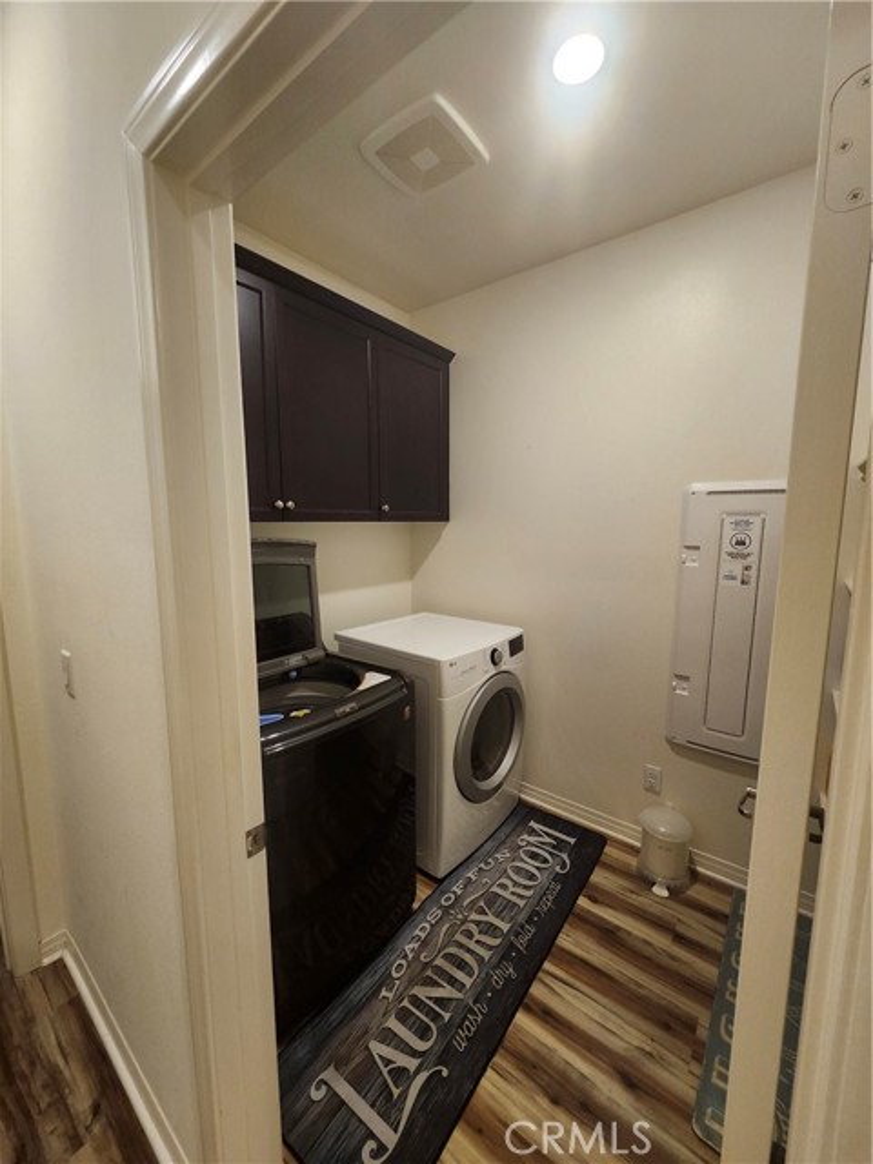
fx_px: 437
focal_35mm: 13
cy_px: 582
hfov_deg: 89.9
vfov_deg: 106.2
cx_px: 436
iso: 250
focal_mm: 1.74
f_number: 2.2
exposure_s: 1/60
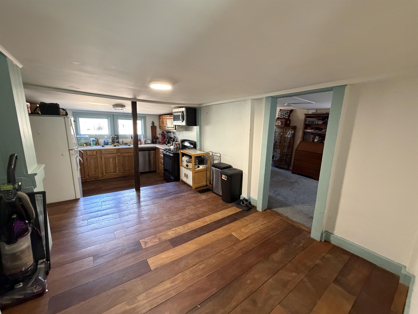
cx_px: 209
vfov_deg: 85.7
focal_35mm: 14
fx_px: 169
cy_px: 157
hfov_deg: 102.1
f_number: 2.2
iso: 640
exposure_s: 1/60
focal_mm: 2.22
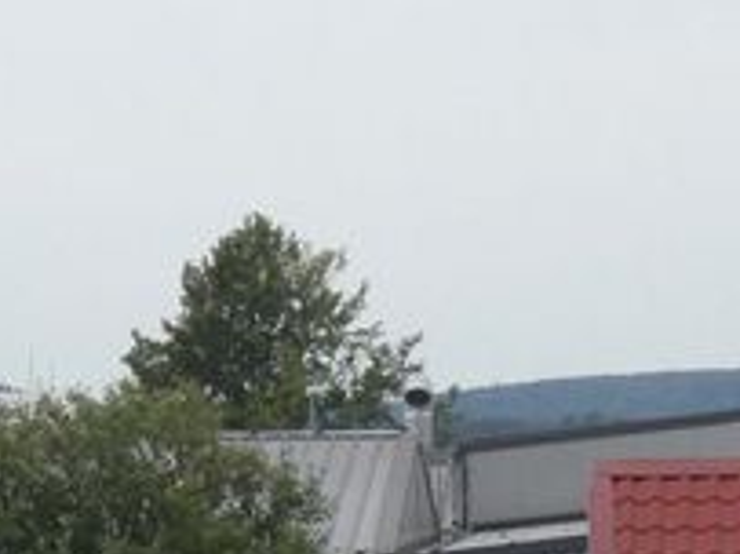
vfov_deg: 4.7
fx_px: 6580
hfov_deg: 6.4
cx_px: 569
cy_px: 1276
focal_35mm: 308
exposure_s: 1/200
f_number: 5.6
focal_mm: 10.8
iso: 80
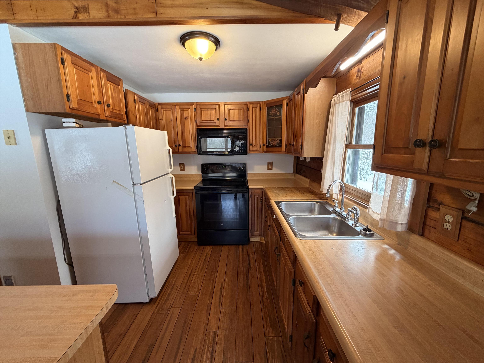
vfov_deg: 85.7
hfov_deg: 102.1
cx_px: 242
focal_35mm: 14
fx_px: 196
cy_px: 182
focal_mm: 2.22
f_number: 2.2
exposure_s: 1/60
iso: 200
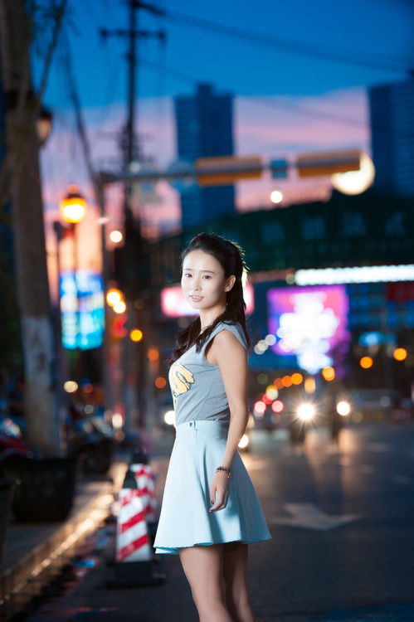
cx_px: 207
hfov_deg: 8.6
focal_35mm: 160
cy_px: 311
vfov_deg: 12.8
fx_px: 2764
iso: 200
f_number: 5
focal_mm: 160
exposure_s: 1/25
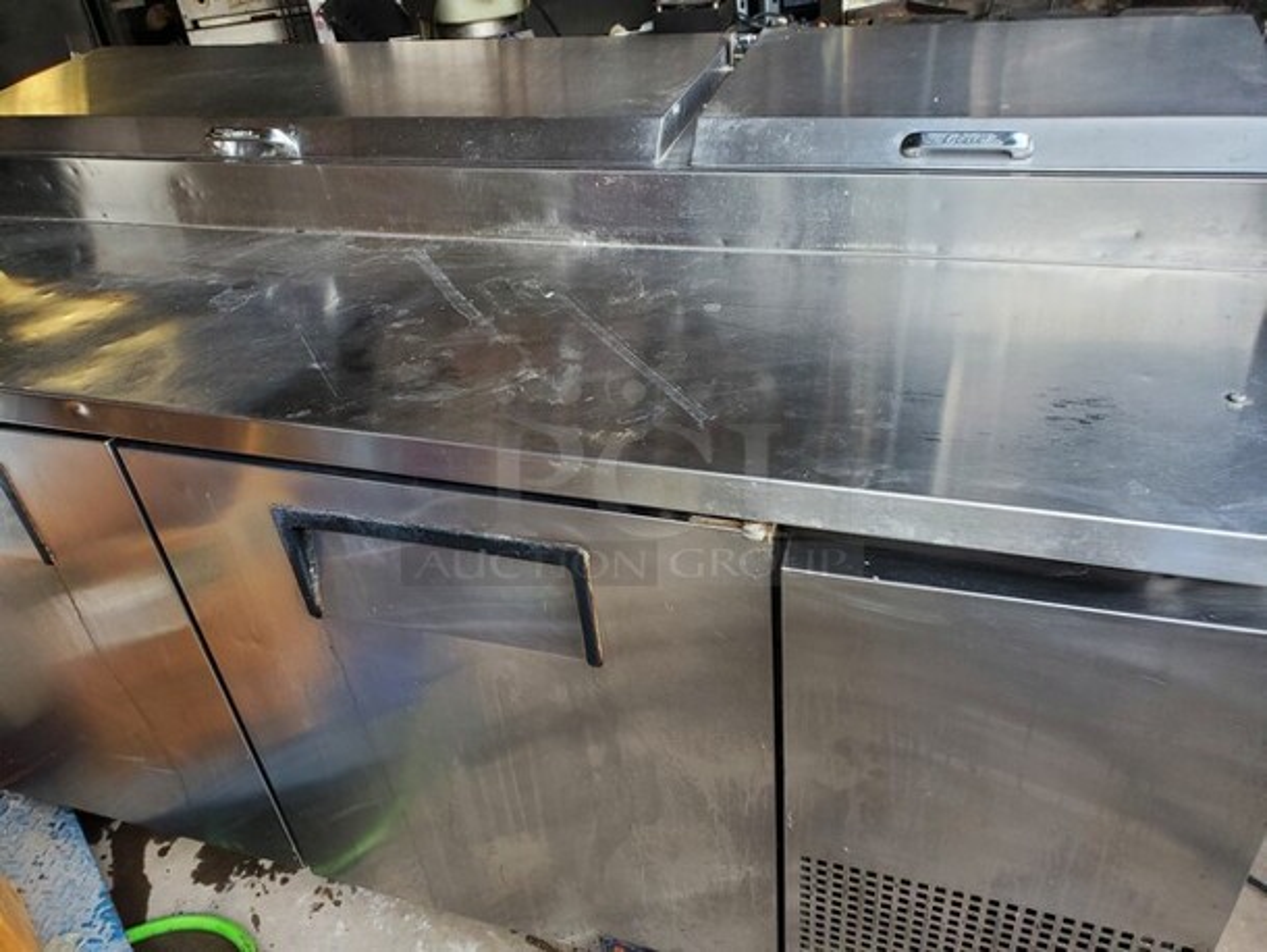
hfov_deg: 67.3
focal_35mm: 26
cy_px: 476
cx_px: 634
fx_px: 952
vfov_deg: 53.1
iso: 200
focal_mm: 4.3
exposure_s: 1/120
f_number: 2.4
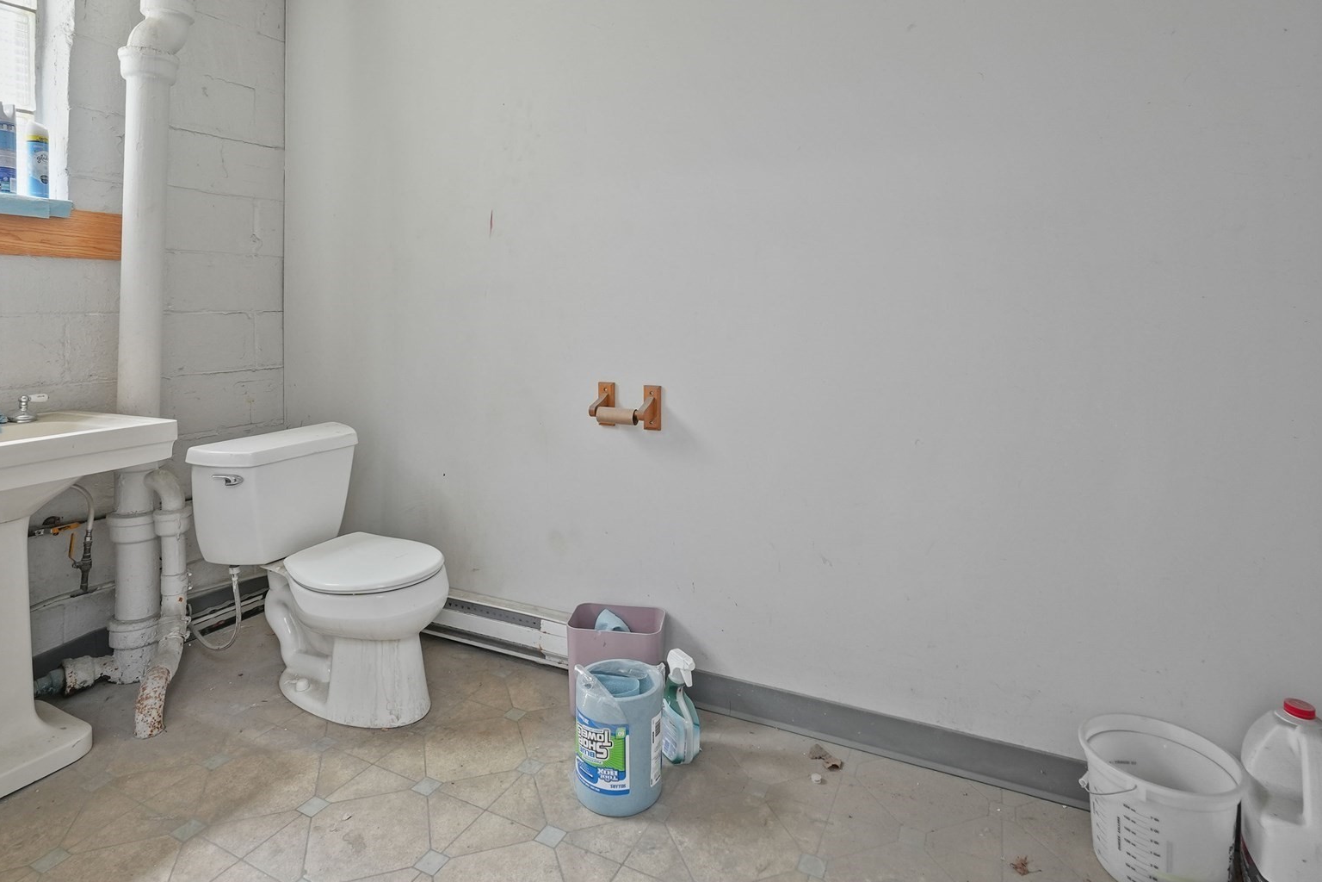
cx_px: 628
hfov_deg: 83.9
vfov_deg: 60.6
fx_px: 734
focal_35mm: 20
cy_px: 298
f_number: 6.3
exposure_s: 1/20
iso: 500
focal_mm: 10
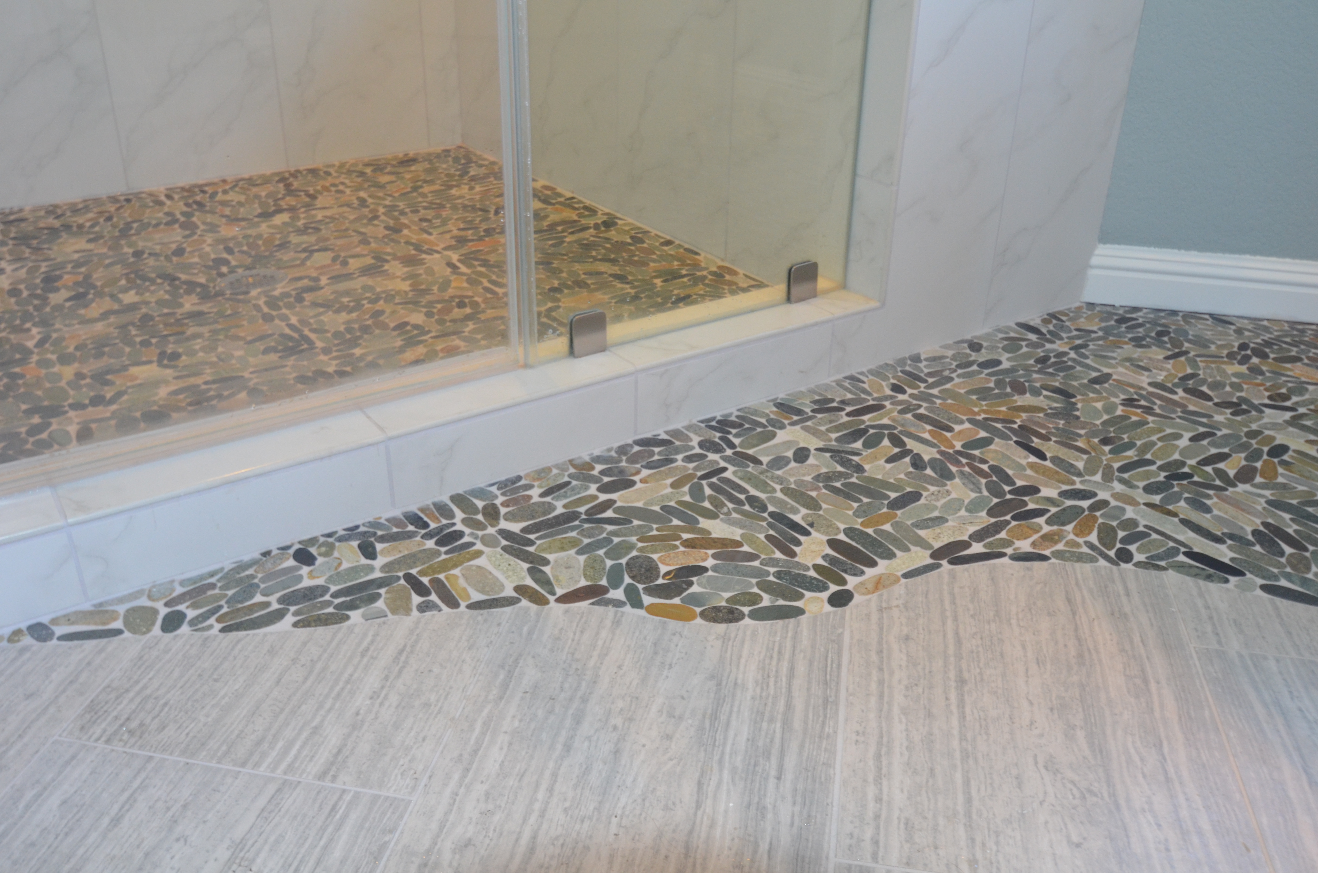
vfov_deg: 43.4
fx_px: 1096
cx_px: 659
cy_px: 436
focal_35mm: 30
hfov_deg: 62.0
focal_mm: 20
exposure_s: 1/60
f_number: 4.2
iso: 900
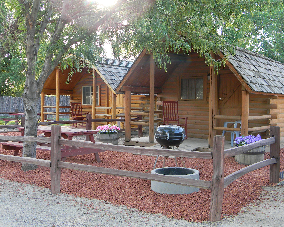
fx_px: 361
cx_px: 144
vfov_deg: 34.9
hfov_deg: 42.9
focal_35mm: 43
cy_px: 114
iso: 80
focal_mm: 7.3
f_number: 3.8
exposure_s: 1/40.3
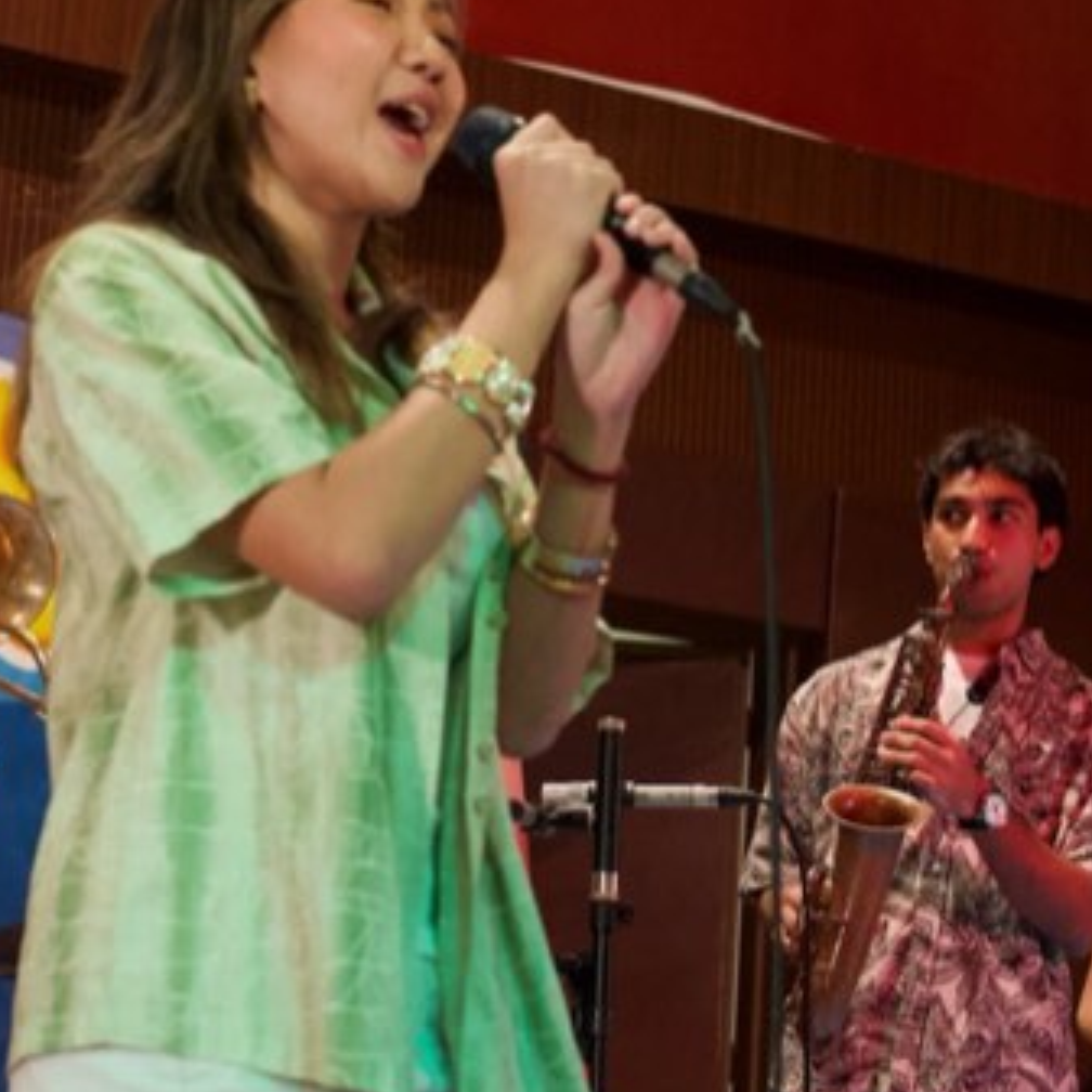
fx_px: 3248
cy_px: 445
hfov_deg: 19.0
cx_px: 283
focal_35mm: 91
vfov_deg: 19.1
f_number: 4
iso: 6400
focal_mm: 36
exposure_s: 1/160
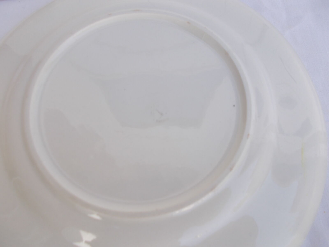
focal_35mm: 26
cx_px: 164
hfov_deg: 67.3
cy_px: 124
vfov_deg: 53.1
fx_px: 247
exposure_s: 1/160
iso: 80
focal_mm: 4.6
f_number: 3.2
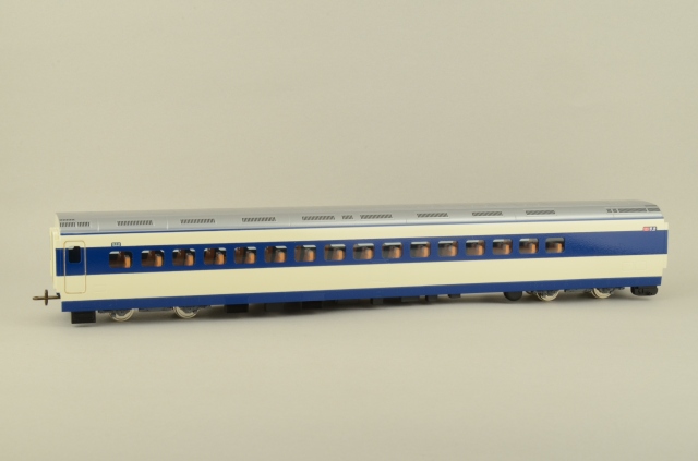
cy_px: 230
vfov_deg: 21.4
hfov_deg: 32.0
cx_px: 349
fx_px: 1218
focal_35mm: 63
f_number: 22
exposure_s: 1/25
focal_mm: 42
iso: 400
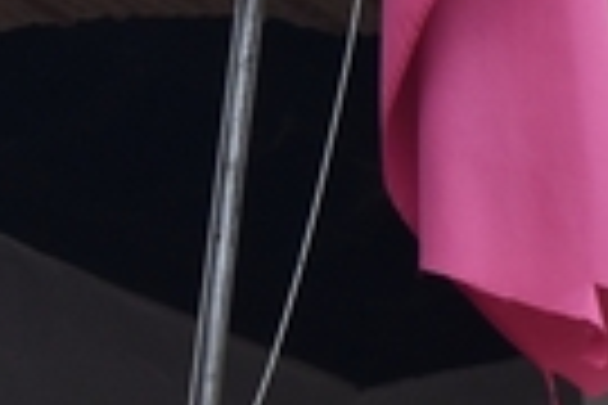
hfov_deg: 2.4
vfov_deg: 1.6
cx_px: -725
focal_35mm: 850
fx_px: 14360
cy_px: 374
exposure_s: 1/250
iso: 400
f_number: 8
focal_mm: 85
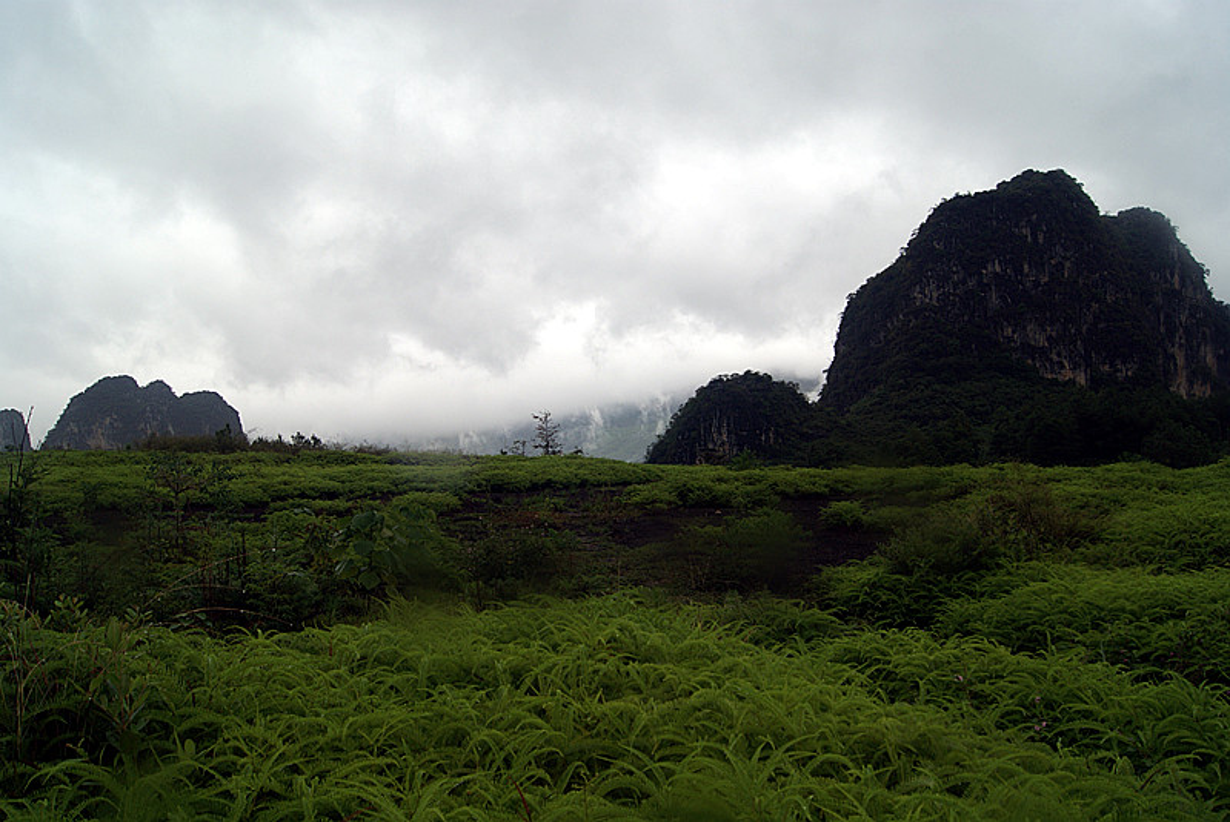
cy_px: 411
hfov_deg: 61.9
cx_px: 615
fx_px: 1026
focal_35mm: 30
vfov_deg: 43.7
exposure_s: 1/80
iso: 100
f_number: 9
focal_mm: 20
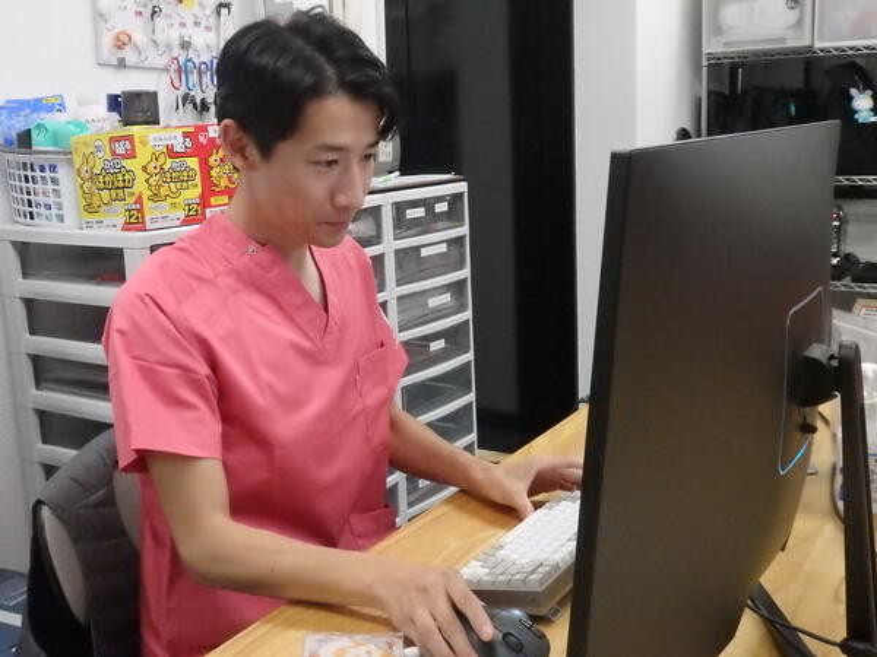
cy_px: 328
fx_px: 1013
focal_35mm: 40
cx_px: 438
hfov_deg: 46.8
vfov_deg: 36.0
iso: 2500
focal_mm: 7.3
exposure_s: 1/400
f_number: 3.7
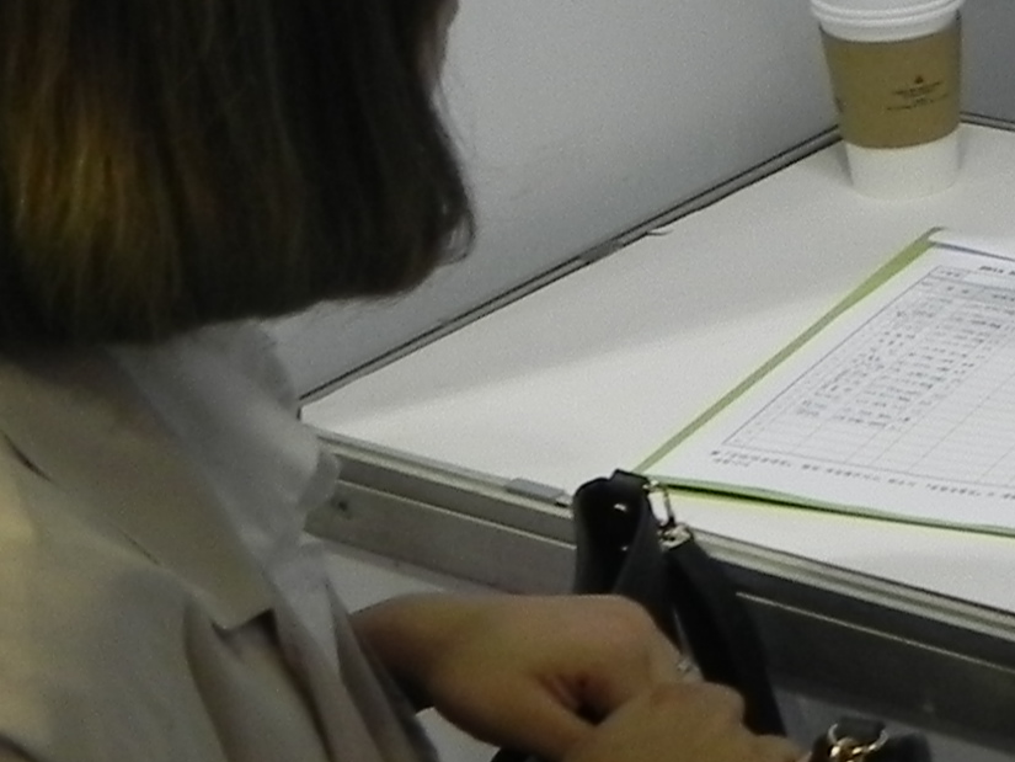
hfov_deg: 15.5
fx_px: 3372
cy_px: 217
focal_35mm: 115
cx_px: 1614
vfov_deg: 12.9
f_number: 2.8
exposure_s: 1/42.6
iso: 160
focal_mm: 4.6
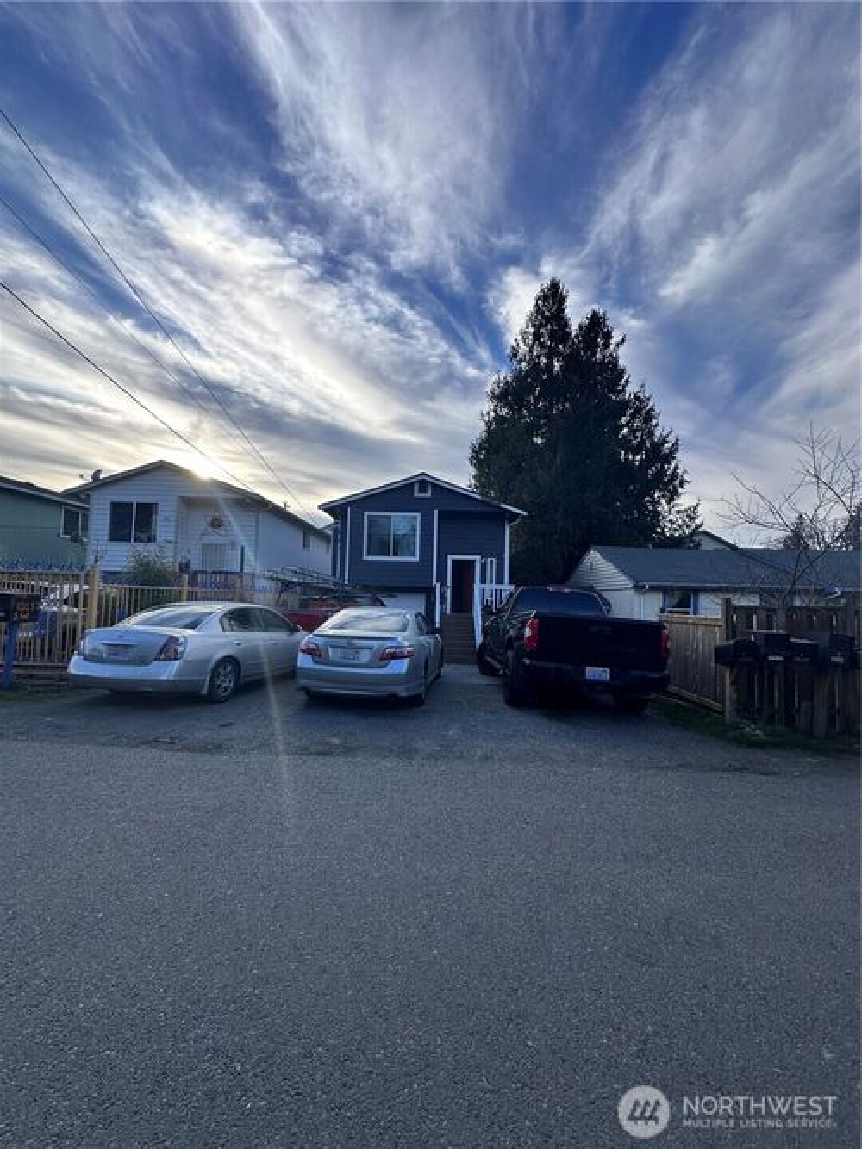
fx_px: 465
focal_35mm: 14
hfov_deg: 85.7
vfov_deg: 102.1
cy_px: 574
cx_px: 431
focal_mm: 2.22
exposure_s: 1/831
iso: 40
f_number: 2.2
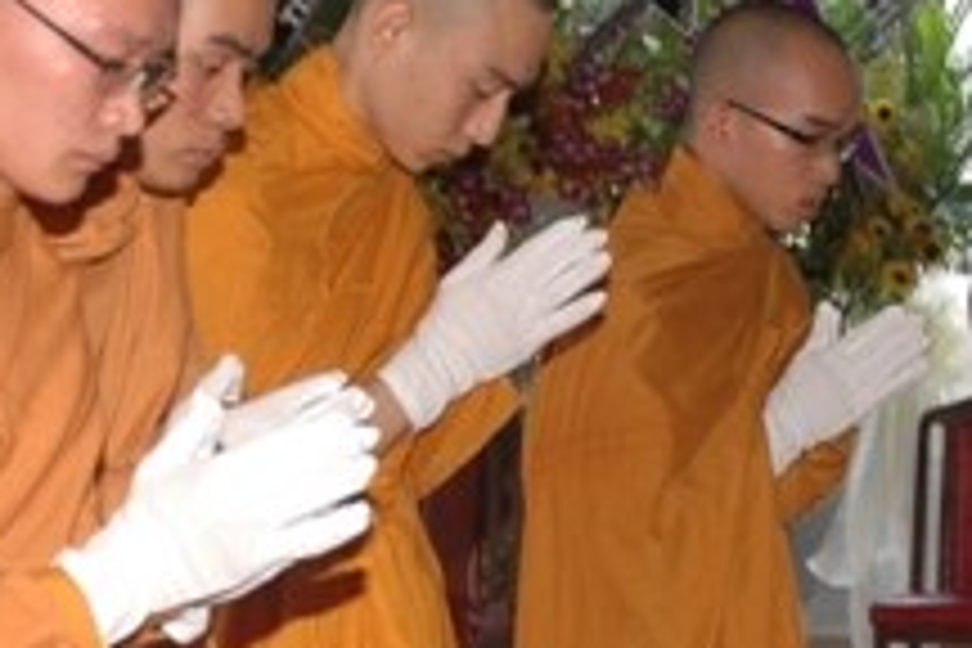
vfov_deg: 9.9
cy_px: 558
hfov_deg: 14.8
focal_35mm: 137
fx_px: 3712
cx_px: 194
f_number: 4
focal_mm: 31
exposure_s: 1/60
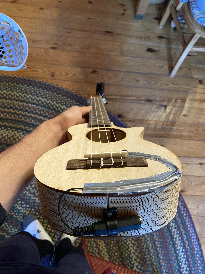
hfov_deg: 53.1
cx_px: 102
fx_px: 205
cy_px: 137
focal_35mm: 26
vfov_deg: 67.3
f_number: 1.8
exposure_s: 1/30
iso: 640
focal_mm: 4.25
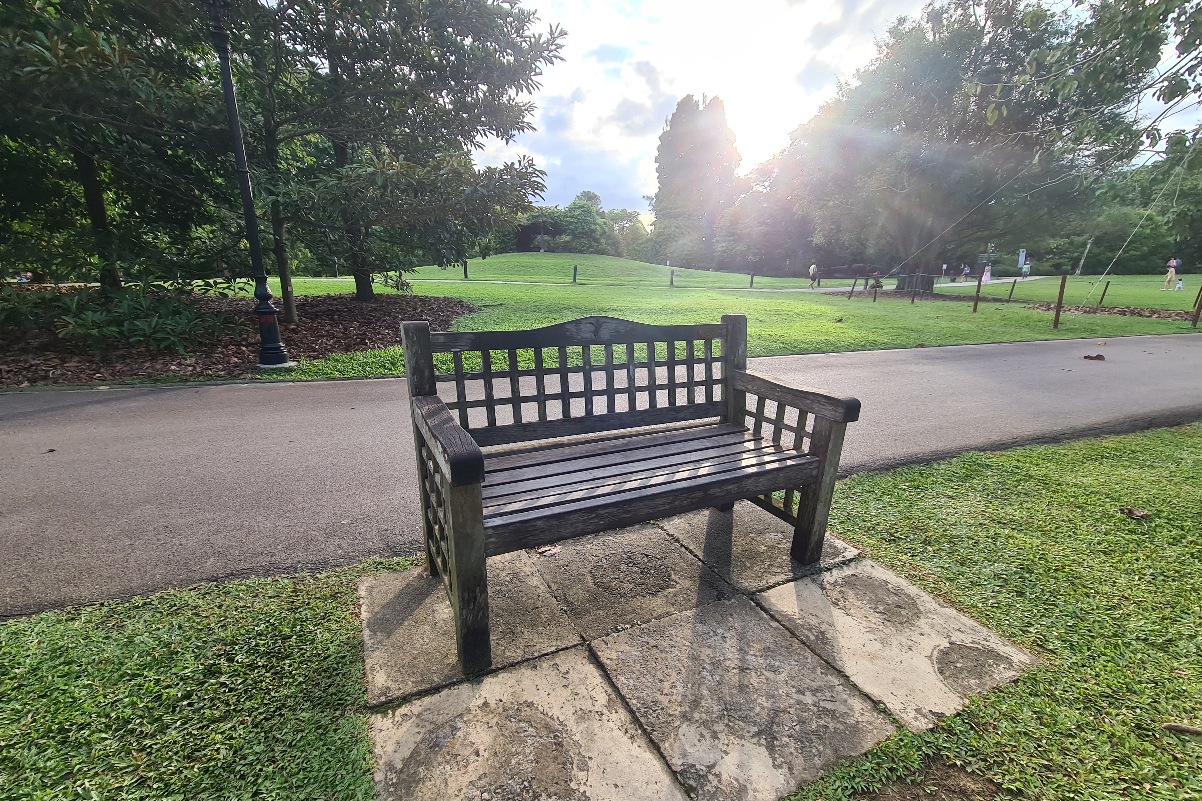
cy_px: 440
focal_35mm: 14
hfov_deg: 104.3
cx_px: 595
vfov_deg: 81.0
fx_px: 467
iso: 64
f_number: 2.2
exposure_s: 1/333
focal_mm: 2.22
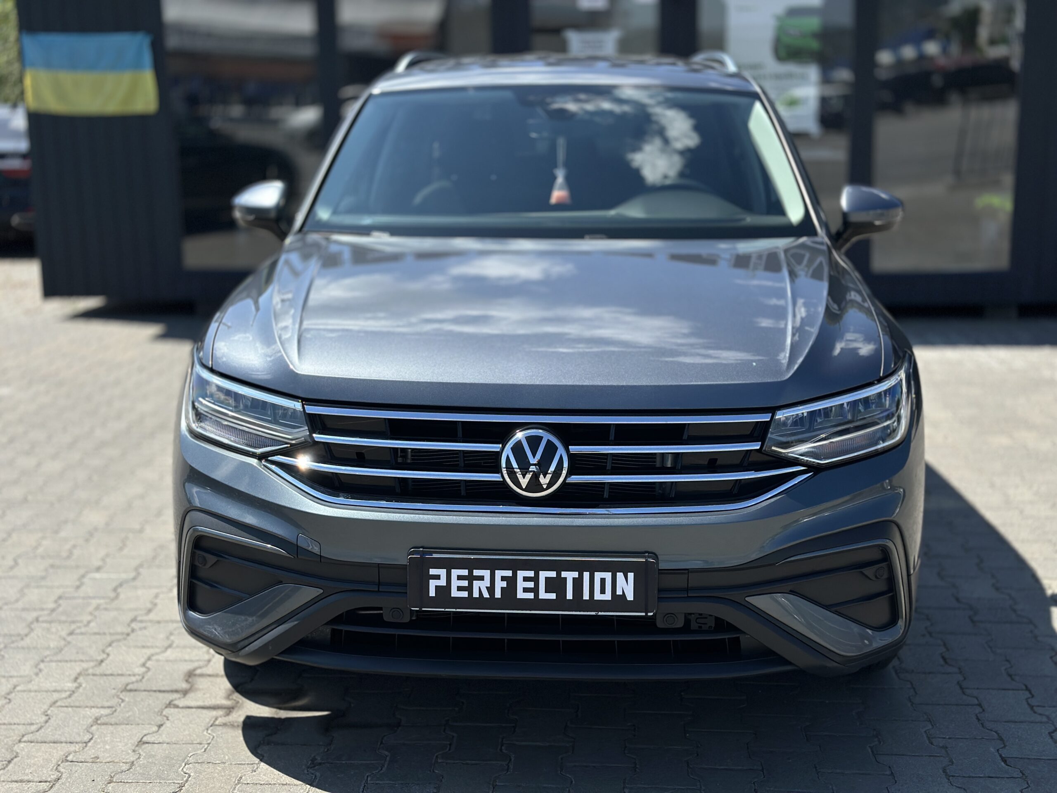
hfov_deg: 39.7
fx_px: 1466
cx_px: 528
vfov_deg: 30.3
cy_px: 396
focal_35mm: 48
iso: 100
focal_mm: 6.86
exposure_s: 1/6623
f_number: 1.78
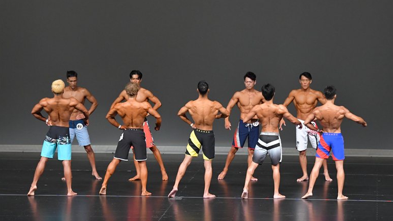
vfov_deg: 6.9
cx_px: 197
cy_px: 131
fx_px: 1844
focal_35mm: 177
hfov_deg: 12.2
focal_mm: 112
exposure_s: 1/400
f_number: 5.6
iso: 4000
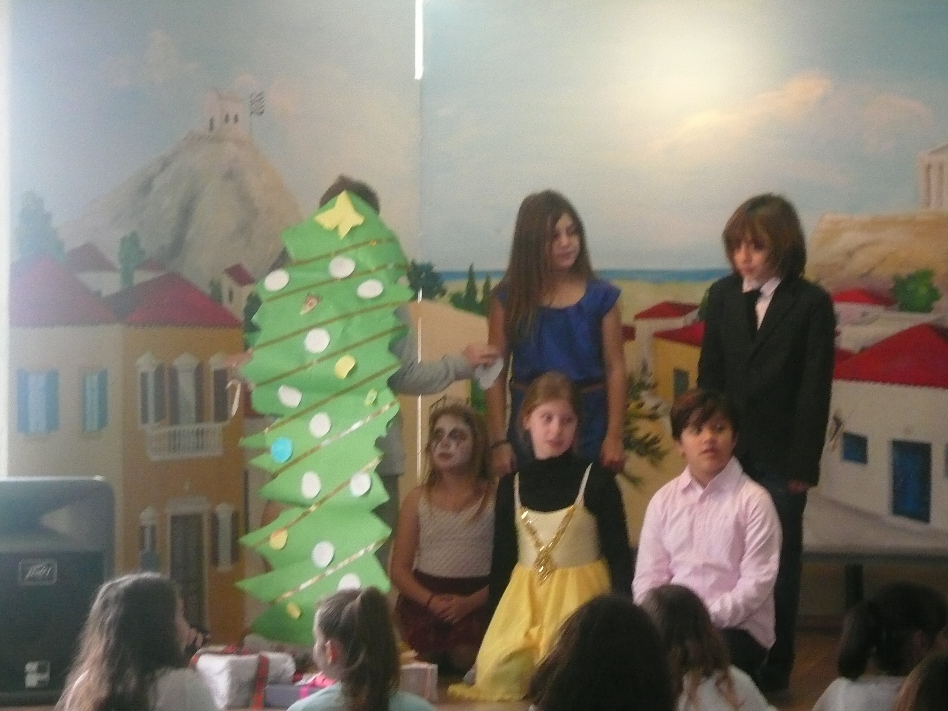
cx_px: 474
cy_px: 356
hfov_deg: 19.3
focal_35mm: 102
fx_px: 2793
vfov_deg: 14.5
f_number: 5.6
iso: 400
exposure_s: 1/30
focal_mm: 16.8
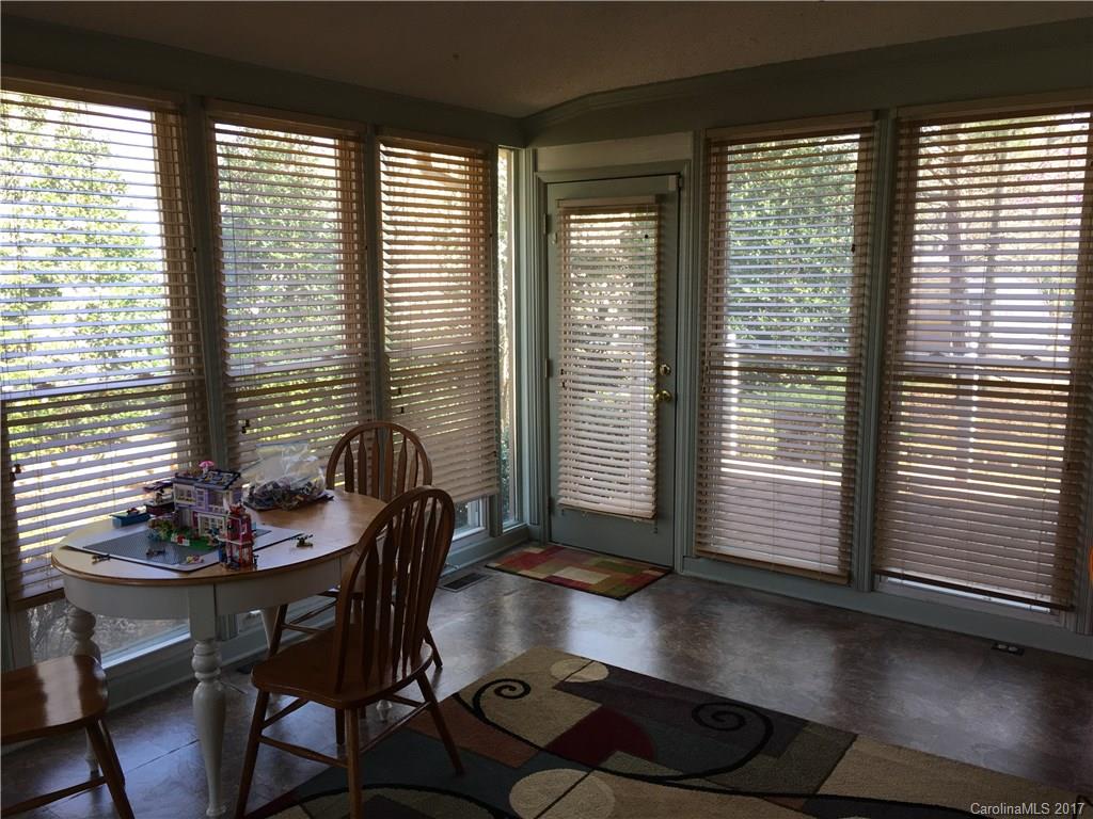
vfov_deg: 48.2
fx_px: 916
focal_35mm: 29
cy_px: 410
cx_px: 546
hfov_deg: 61.7
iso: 40
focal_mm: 4.15
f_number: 2.2
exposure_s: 1/120
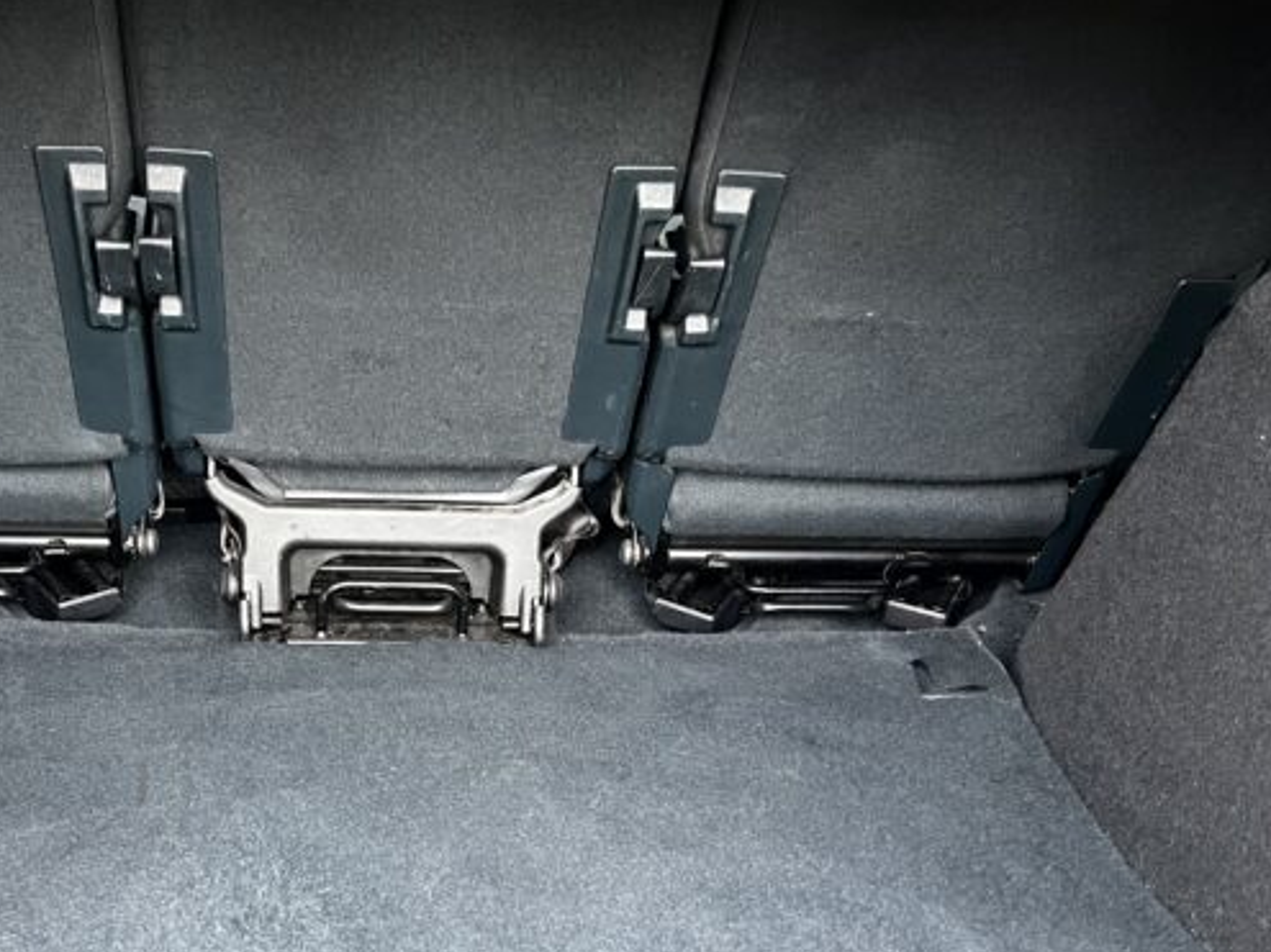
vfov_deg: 33.4
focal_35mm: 42
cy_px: 754
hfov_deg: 44.1
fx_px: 1542
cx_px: 411
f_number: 1.5
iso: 320
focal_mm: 5.7
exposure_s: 1/60
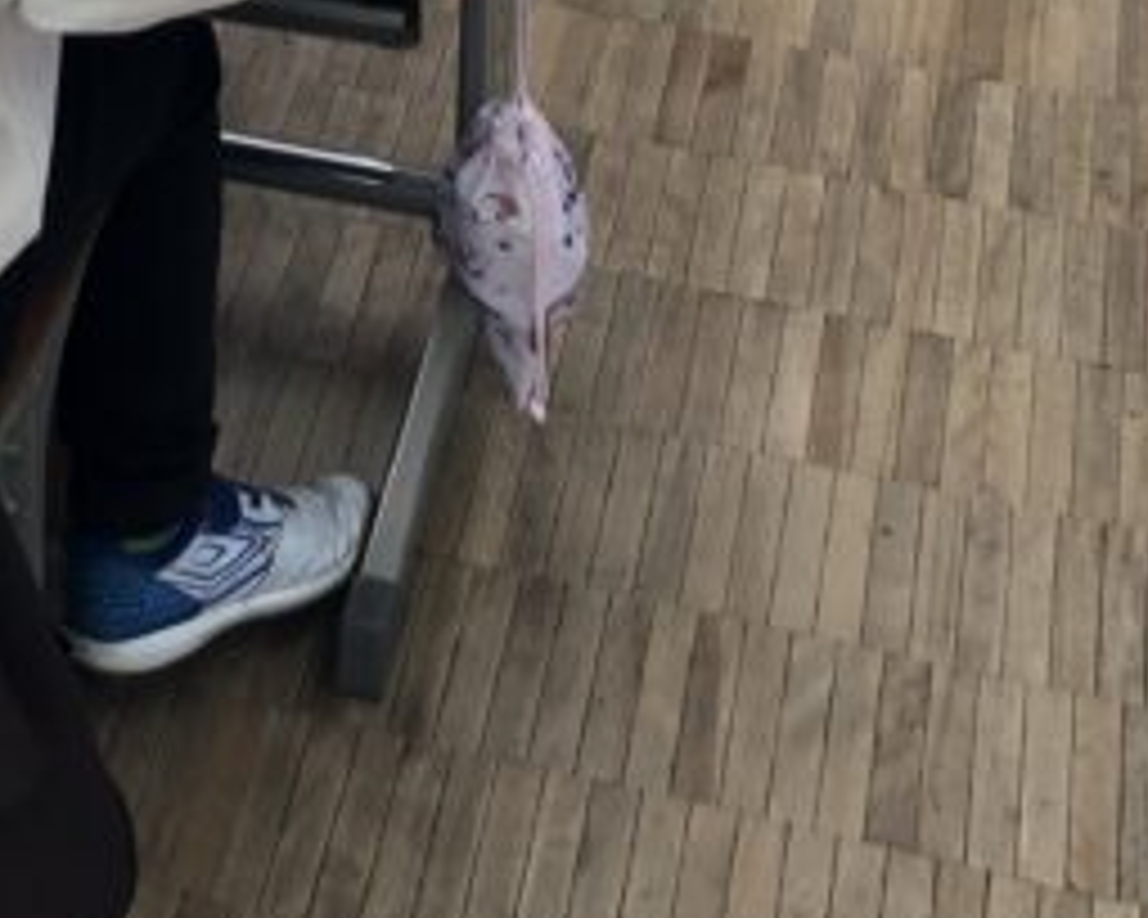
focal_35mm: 88
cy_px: -367
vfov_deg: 16.3
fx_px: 2990
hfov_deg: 21.5
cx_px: 257
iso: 32
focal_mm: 3.99
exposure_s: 1/120
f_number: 1.8
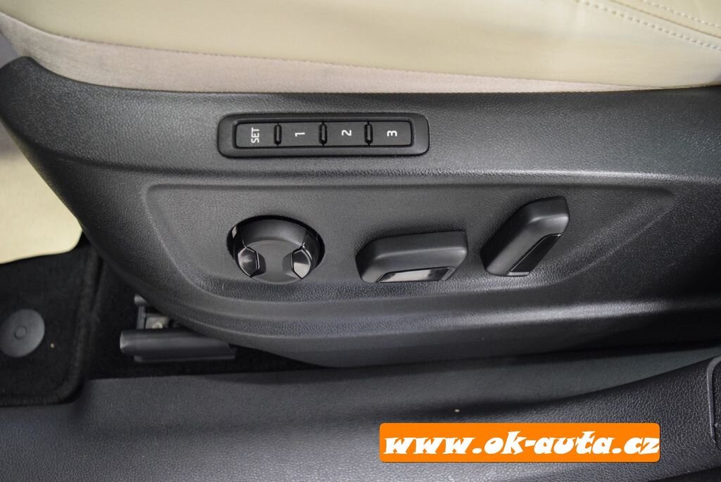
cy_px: 241
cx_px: 360
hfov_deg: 67.3
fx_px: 541
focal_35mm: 27
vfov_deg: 48.0
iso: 3200
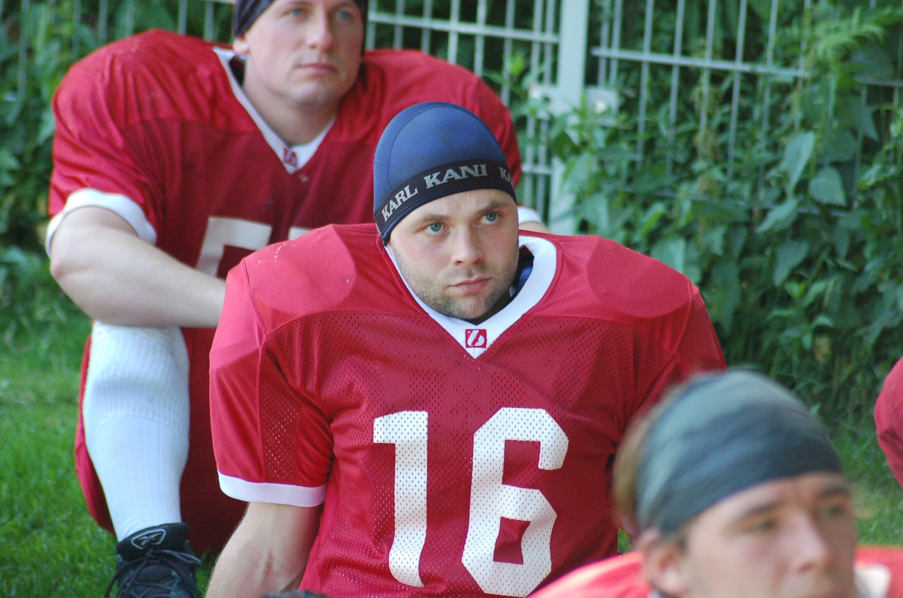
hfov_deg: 8.1
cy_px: 299
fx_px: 6384
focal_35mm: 255
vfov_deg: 5.4
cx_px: 452
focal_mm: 170
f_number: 4.8
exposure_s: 1/320
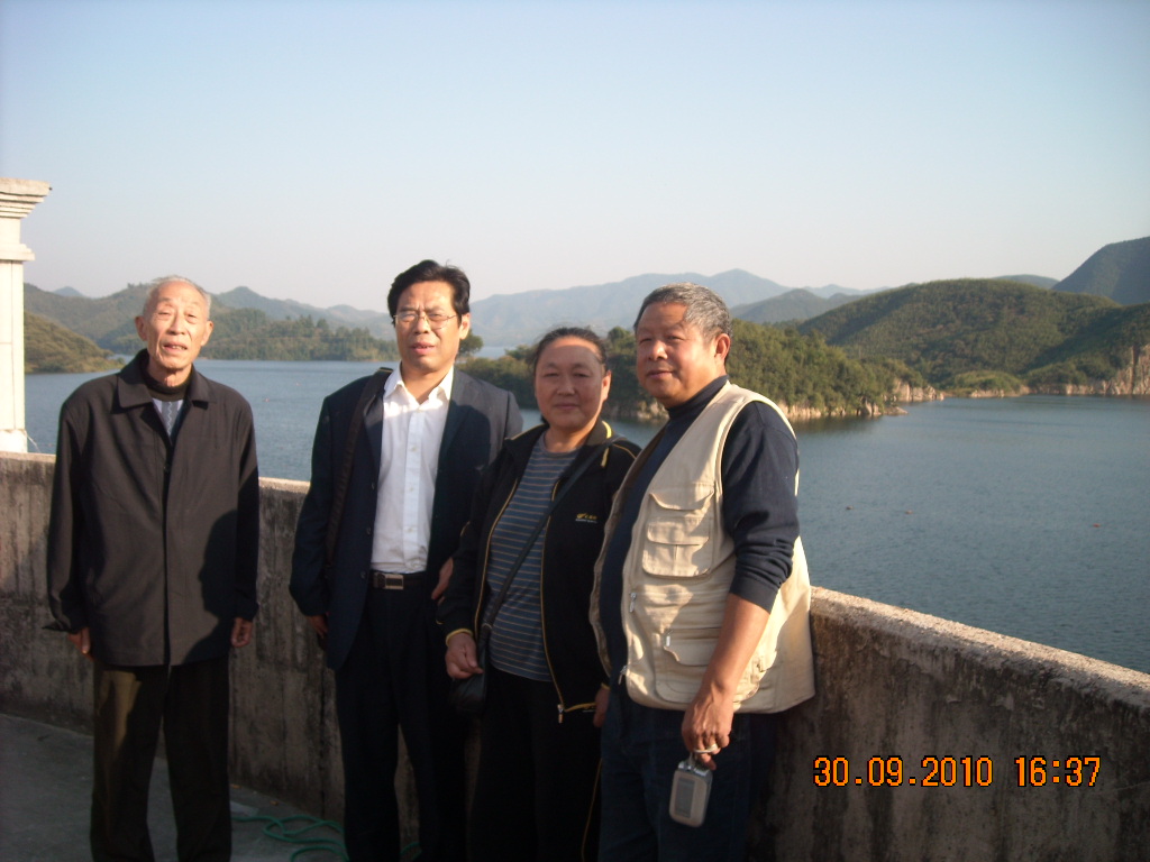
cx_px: 575
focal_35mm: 35
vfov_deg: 40.7
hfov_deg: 52.6
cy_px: 431
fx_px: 1163
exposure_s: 1/141
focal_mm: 5.7
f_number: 5.6
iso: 64
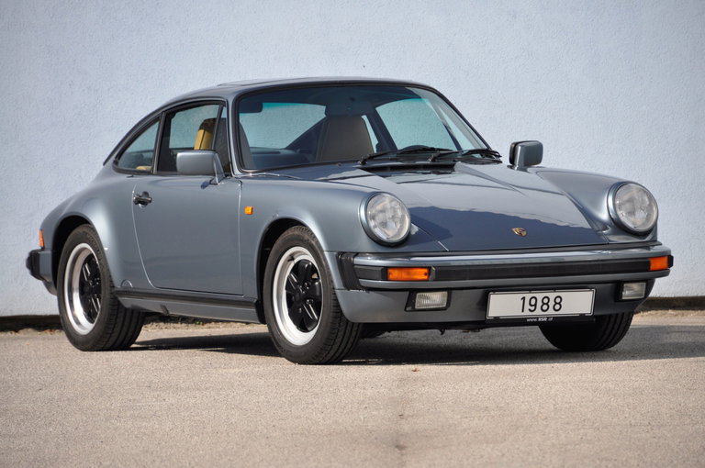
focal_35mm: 255
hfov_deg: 8.1
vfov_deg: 5.4
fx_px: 4987
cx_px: 352
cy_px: 234
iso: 500
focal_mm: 170
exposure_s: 1/640
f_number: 6
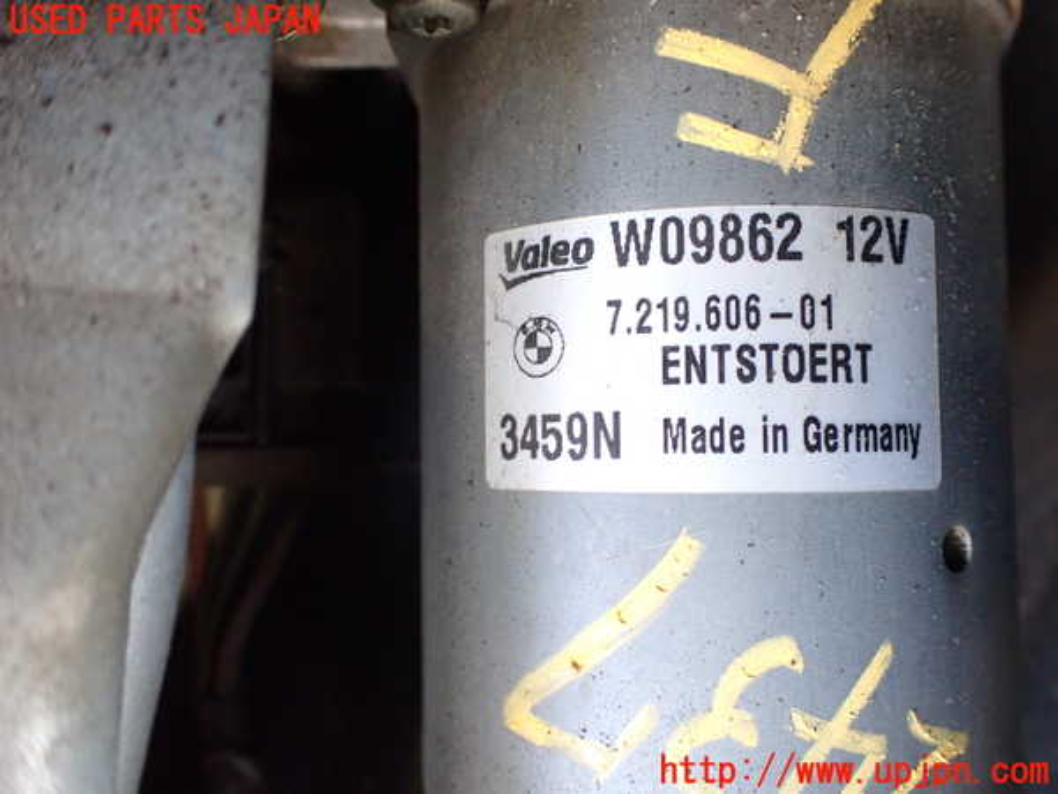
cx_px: 529
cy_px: 397
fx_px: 917
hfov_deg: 60.0
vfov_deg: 46.8
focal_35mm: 30
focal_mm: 5.4
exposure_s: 1/50
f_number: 2.3
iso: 800
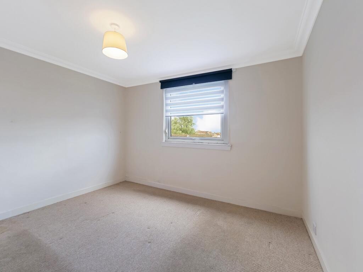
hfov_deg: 102.1
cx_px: 182
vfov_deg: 85.7
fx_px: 147
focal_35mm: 14
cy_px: 136
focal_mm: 7
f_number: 4
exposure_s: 1/50
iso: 200
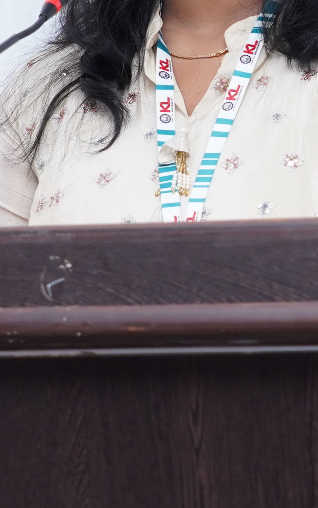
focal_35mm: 266
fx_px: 3687
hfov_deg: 4.9
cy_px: 296
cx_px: 377
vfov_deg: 7.9
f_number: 6.3
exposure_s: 1/160
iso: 800
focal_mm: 59
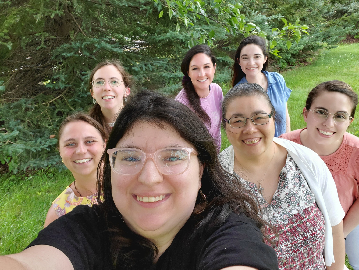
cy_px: 125
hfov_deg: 65.3
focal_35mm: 27
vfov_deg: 51.3
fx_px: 280
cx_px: 188
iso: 50
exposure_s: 1/120
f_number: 1.9
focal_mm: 3.3
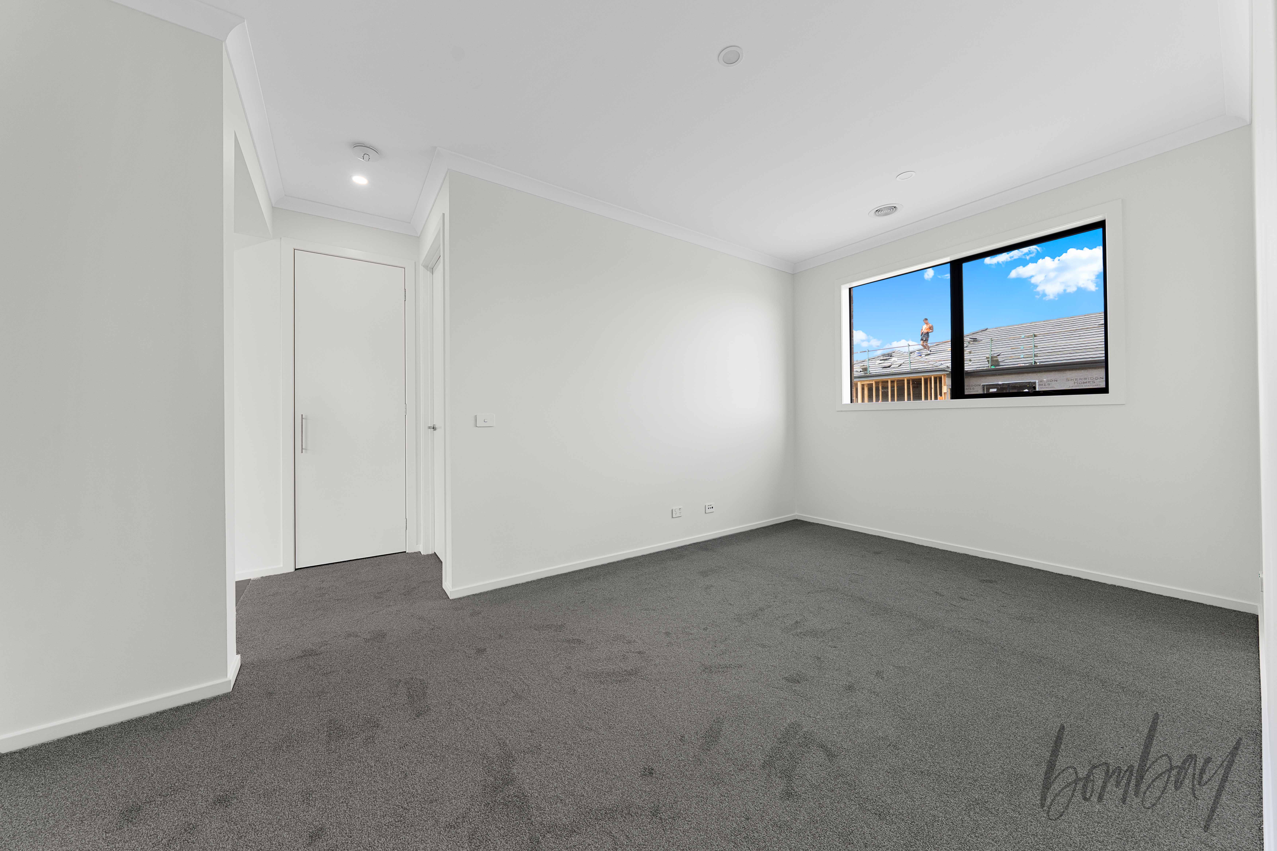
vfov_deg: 90.0
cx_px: 638
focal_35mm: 12
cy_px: 426
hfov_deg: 112.6
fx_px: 426
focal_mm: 12
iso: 250
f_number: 8
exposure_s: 1/25
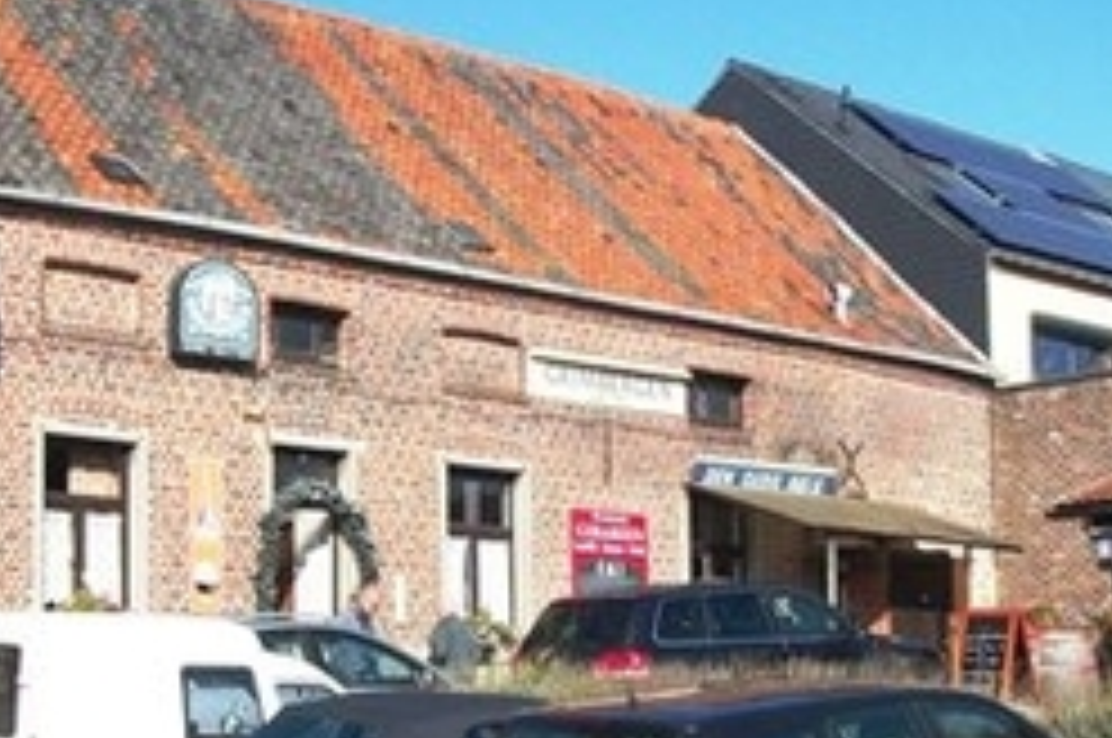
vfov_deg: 16.6
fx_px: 2499
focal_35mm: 81
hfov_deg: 25.1
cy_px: 626
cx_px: 657
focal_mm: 5.7
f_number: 8.8
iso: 80
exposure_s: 1/125
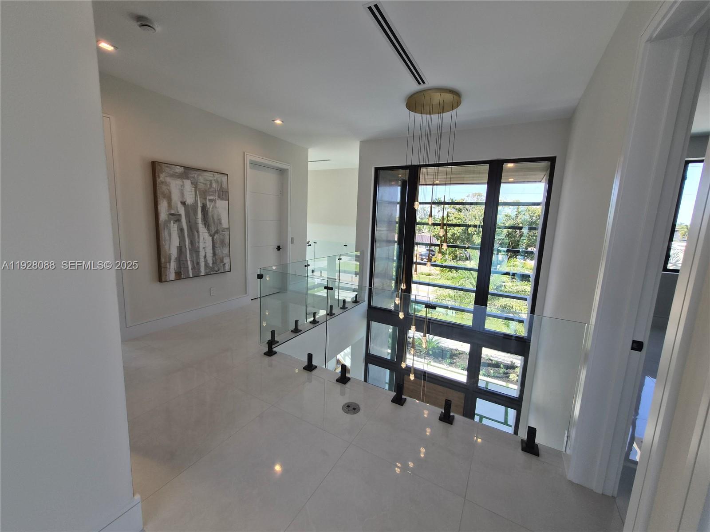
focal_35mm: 13
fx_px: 267
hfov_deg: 106.2
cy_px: 266
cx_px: 355
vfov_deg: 89.9
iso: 25
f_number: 2.2
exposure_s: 1/143
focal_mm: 1.7
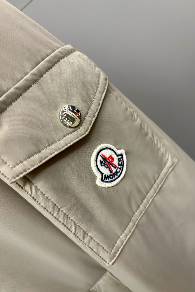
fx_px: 228
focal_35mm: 28
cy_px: 147
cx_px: 98
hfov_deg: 46.4
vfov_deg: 65.5
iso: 64
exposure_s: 1/100
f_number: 1.6
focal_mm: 5.96
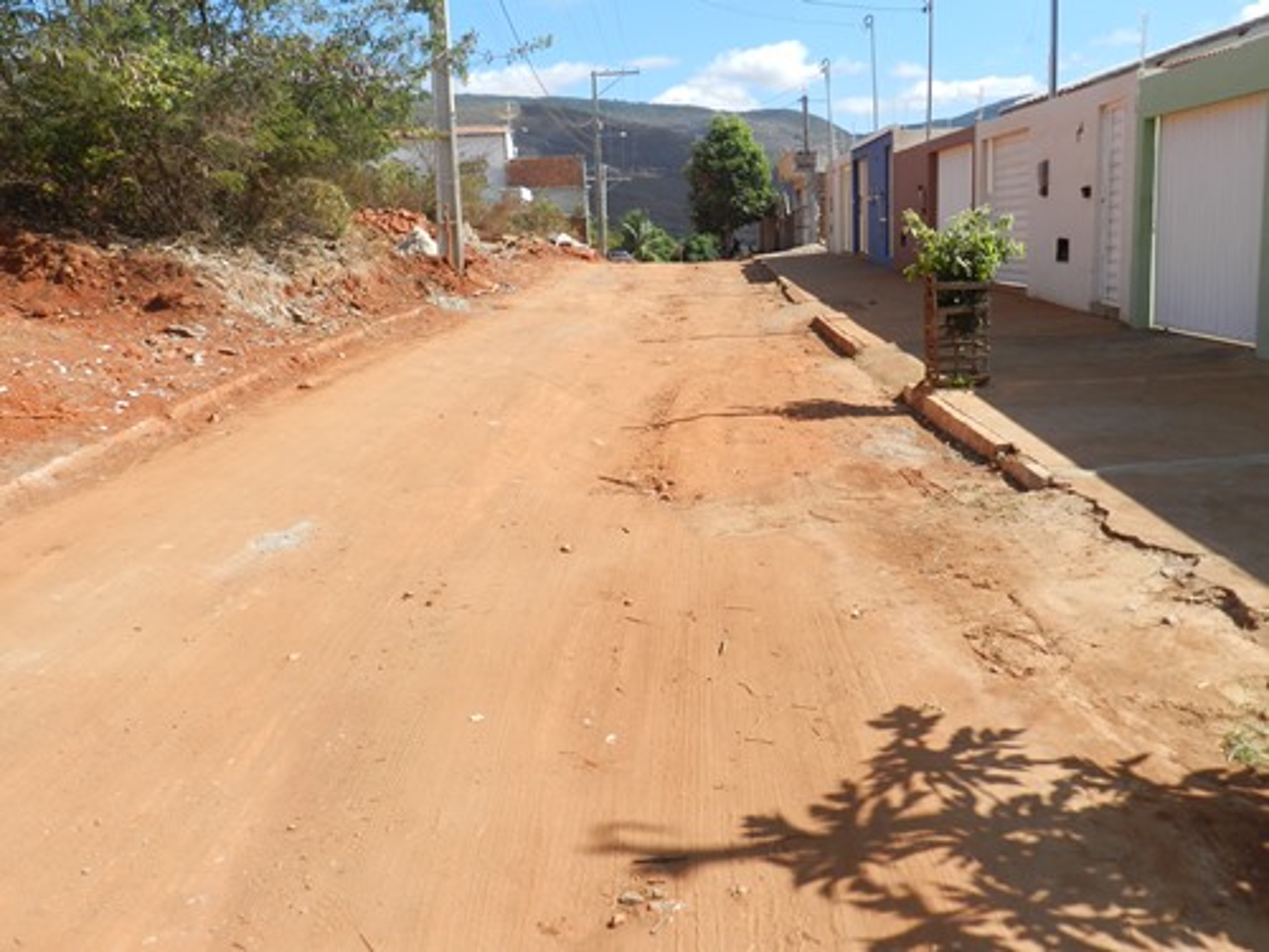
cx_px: 634
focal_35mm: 32
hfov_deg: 56.8
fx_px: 1173
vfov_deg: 44.2
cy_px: 476
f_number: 3.7
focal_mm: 5.6
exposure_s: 1/1000
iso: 160
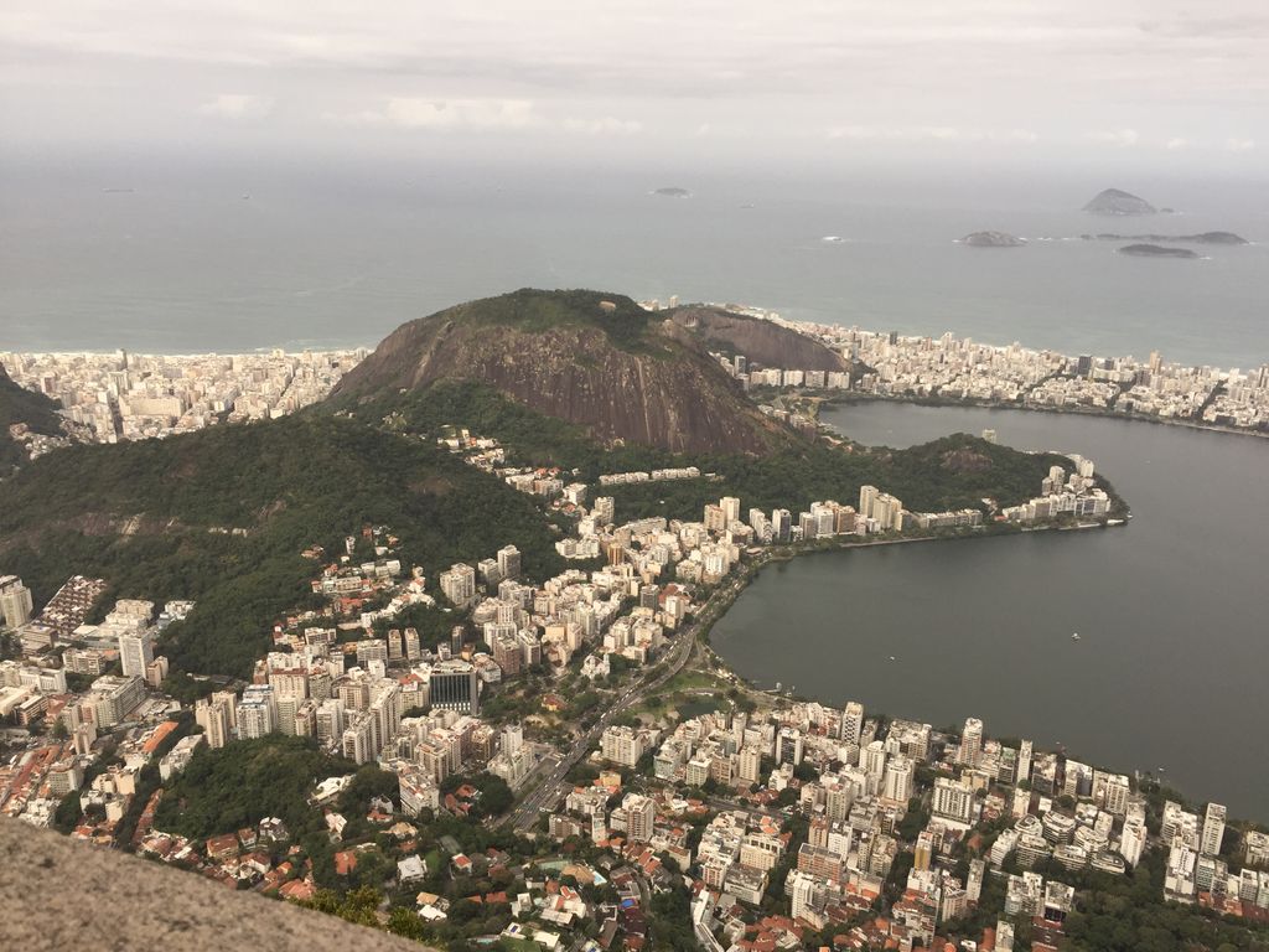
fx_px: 1063
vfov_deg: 48.2
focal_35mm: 29
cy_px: 476
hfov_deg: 61.7
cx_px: 634
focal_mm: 4.15
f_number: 2.2
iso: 32
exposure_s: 1/1647
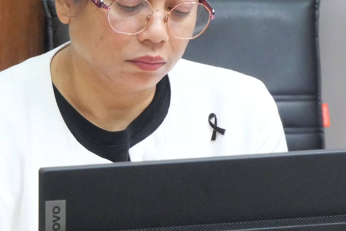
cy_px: 48
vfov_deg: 3.9
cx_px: 115
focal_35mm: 353
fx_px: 3394
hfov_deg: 5.8
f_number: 5.6
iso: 3200
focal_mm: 60
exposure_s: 1/30
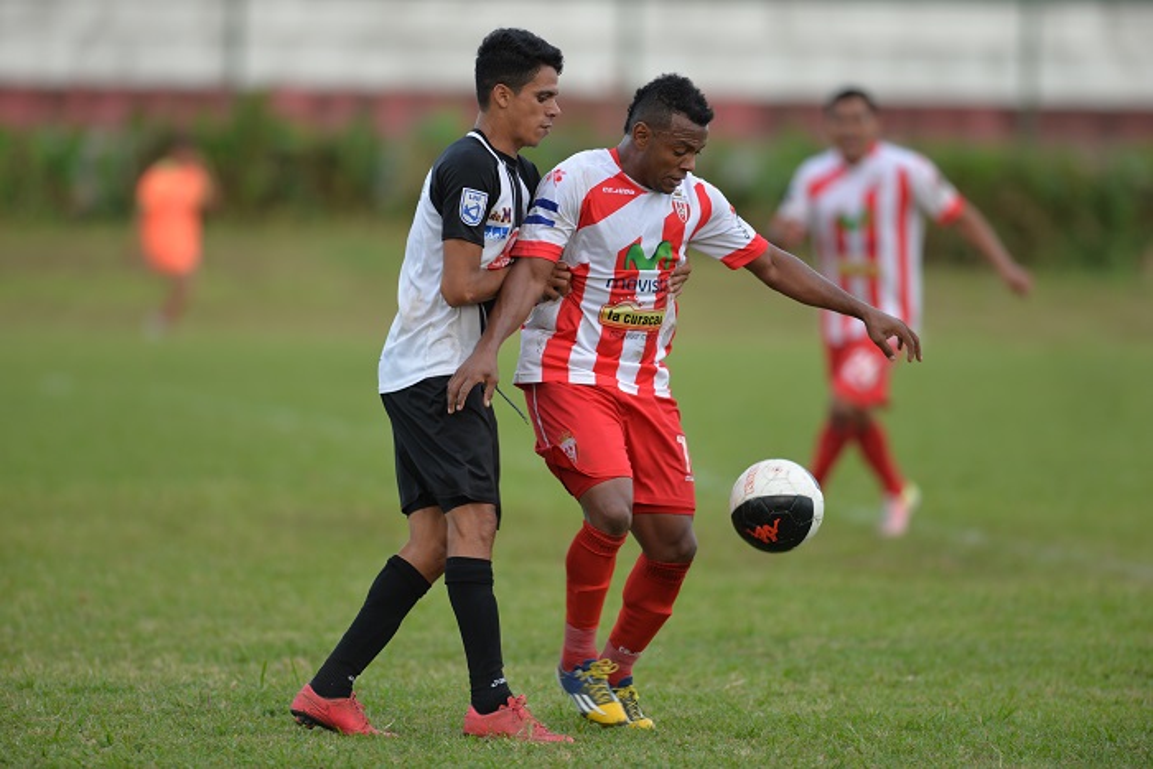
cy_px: 384
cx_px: 576
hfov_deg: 5.2
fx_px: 12813
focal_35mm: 400
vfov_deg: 3.4
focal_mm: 400
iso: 250
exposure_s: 1/640
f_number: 3.2
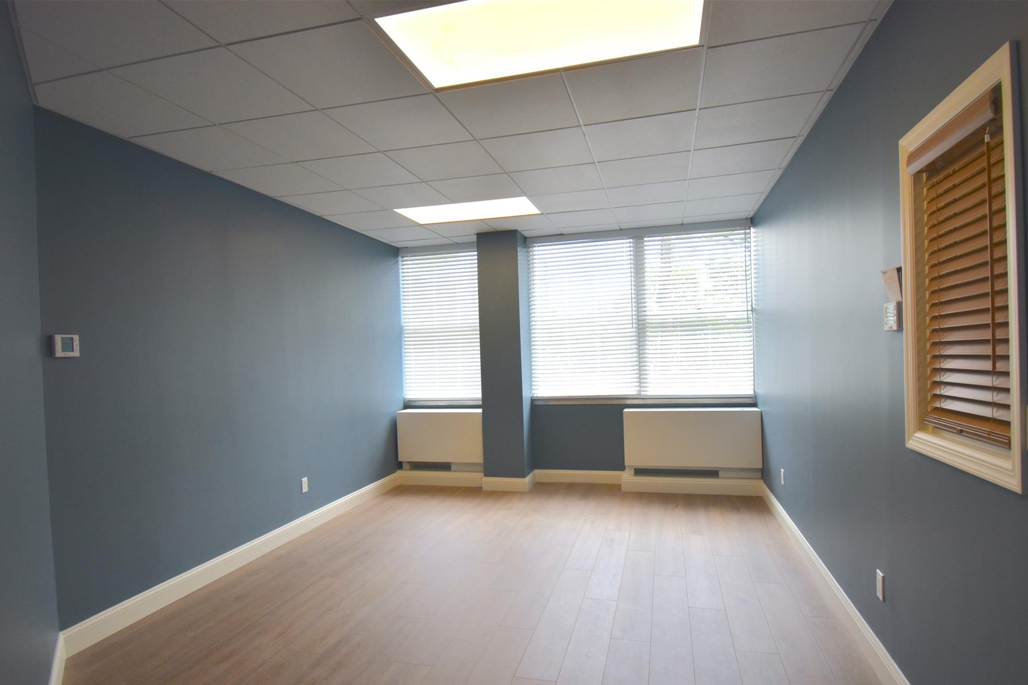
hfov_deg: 86.9
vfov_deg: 64.5
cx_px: 528
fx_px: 542
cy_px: 361
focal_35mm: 19
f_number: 5.6
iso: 320
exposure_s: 1/250
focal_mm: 12
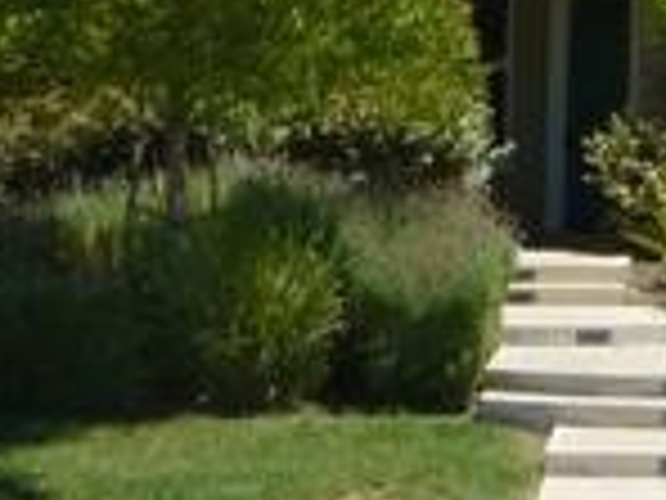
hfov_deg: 12.6
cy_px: -68
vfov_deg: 9.7
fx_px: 2905
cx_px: 904
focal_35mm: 151
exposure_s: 1/800
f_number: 5.6
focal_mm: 5.2
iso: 200
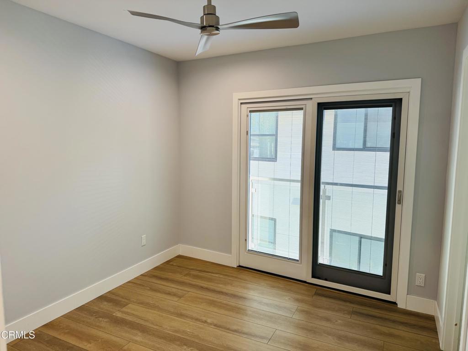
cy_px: 176
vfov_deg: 56.8
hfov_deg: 71.6
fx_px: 324
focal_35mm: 24
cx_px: 234
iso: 64
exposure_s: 1/123
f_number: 1.78
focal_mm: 6.76
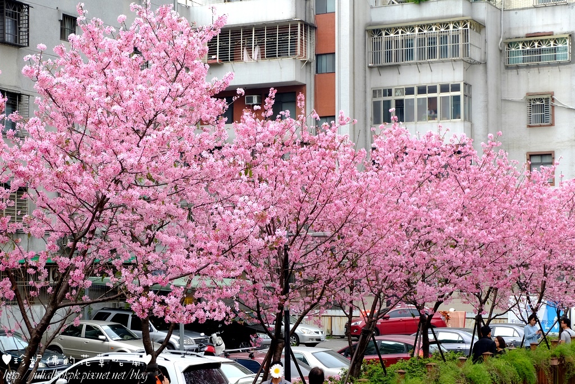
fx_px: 1198
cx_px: 288
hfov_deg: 27.0
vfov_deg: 18.2
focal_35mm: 75
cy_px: 192
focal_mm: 50
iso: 200
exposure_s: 1/200
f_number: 5.6
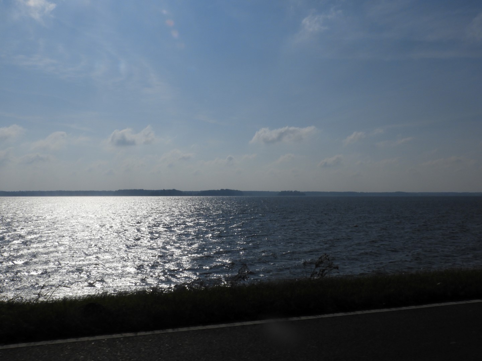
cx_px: 241
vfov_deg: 36.0
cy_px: 180
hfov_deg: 46.8
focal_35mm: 40
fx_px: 557
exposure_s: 1/3200
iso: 100
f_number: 7.6
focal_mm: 7.2
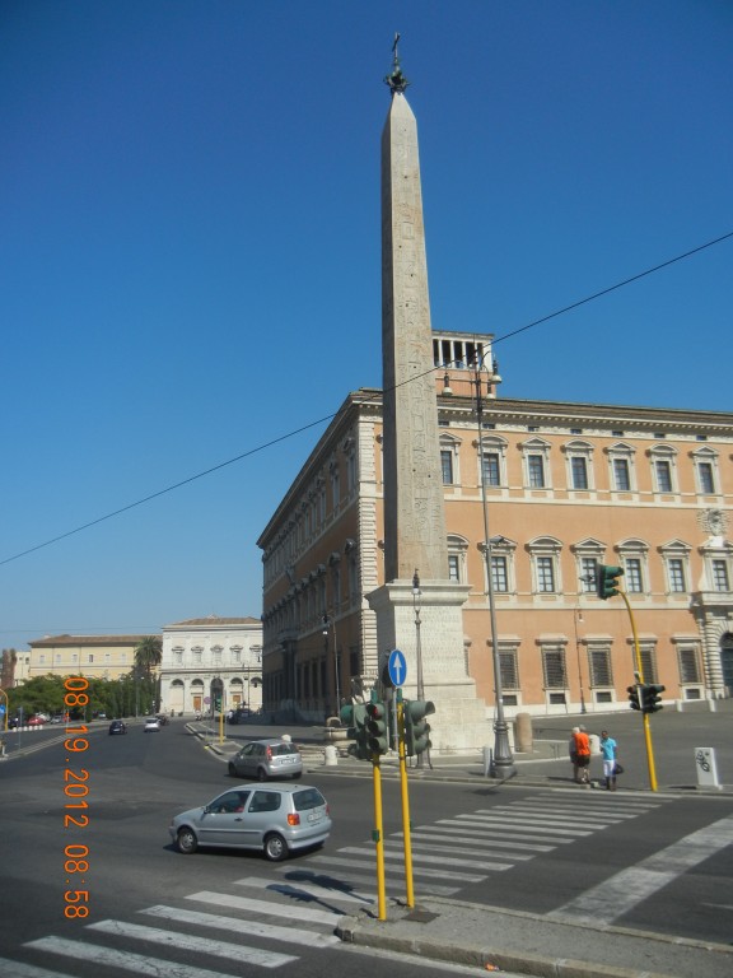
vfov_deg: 60.0
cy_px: 489
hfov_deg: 46.8
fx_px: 847
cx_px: 366
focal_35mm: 30
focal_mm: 5.4
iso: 160
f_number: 7
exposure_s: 1/587
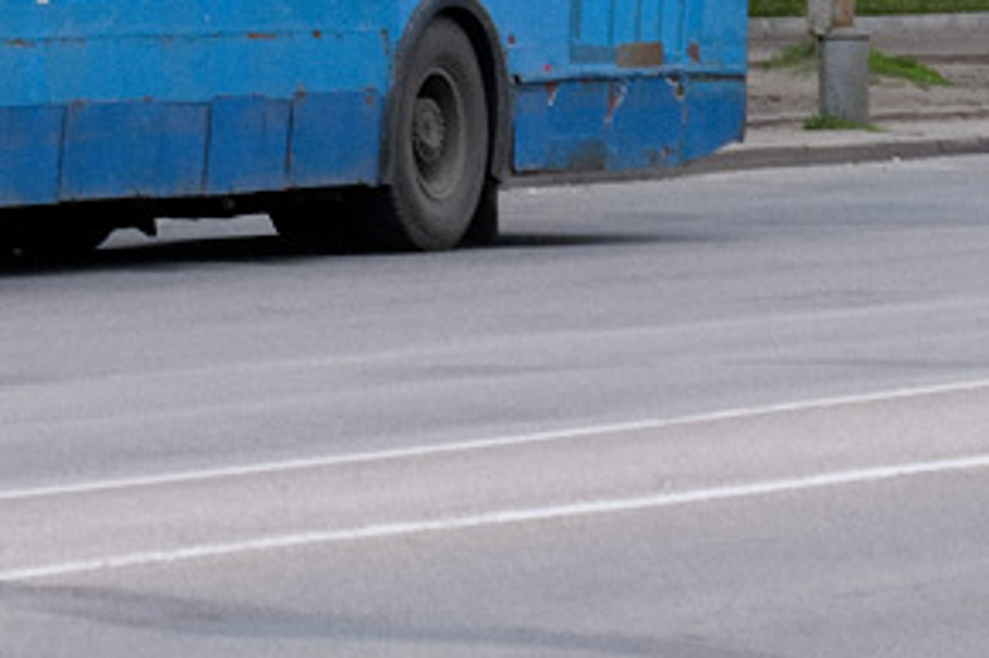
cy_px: -590
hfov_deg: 4.7
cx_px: -160
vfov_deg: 3.1
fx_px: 11943
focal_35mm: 435
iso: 1000
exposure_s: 1/500
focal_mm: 70.2
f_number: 5.3
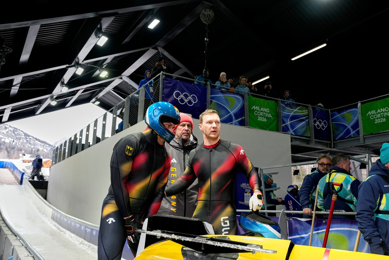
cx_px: 194
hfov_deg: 58.7
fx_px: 346
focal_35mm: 32
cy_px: 130
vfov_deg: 41.1
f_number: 4.5
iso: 1600
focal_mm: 32
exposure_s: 1/1250
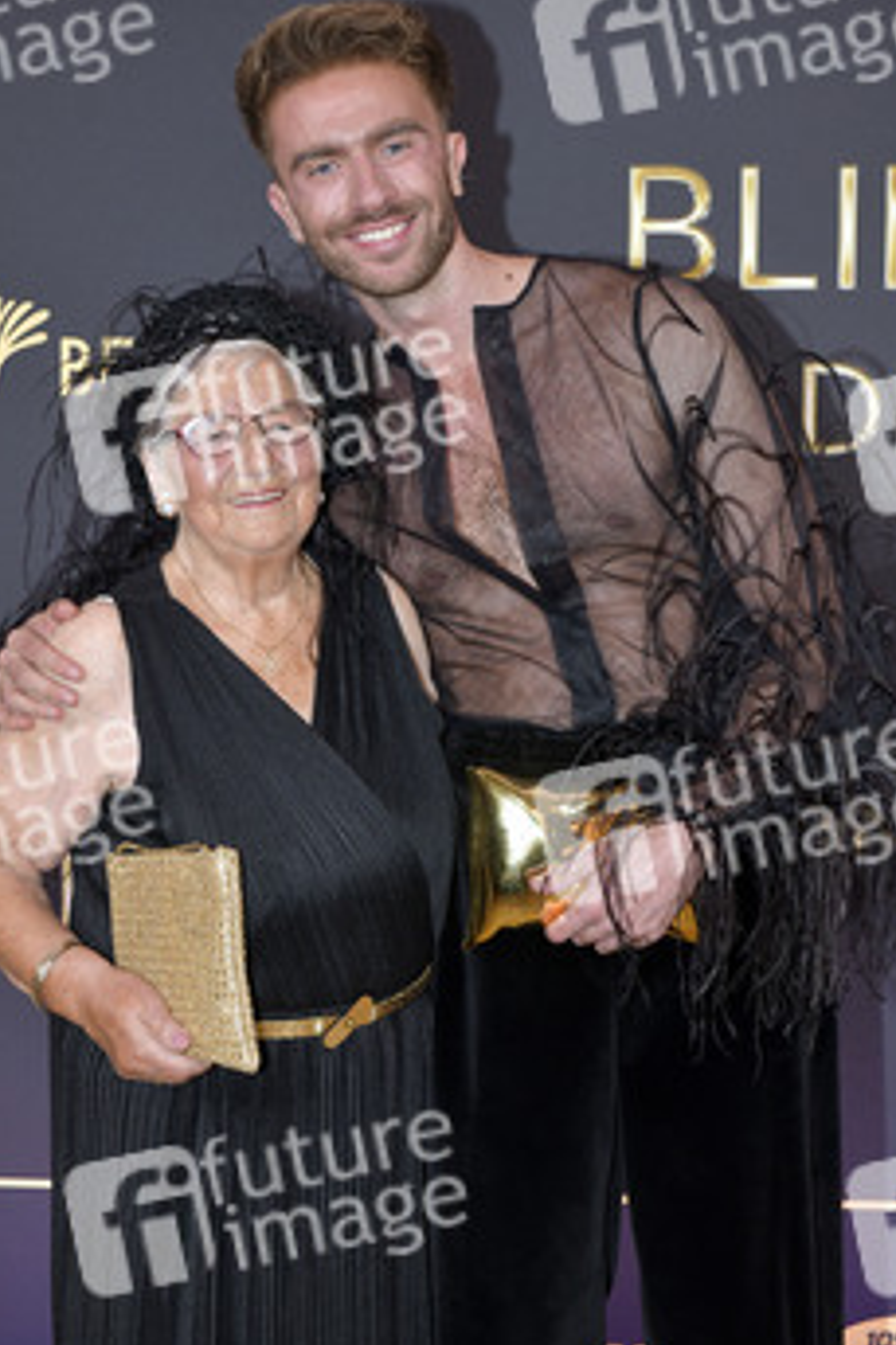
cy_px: 618
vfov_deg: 28.1
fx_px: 2690
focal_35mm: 72
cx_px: 380
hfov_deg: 18.9
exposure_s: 1/200
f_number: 5.6
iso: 1250
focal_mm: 62
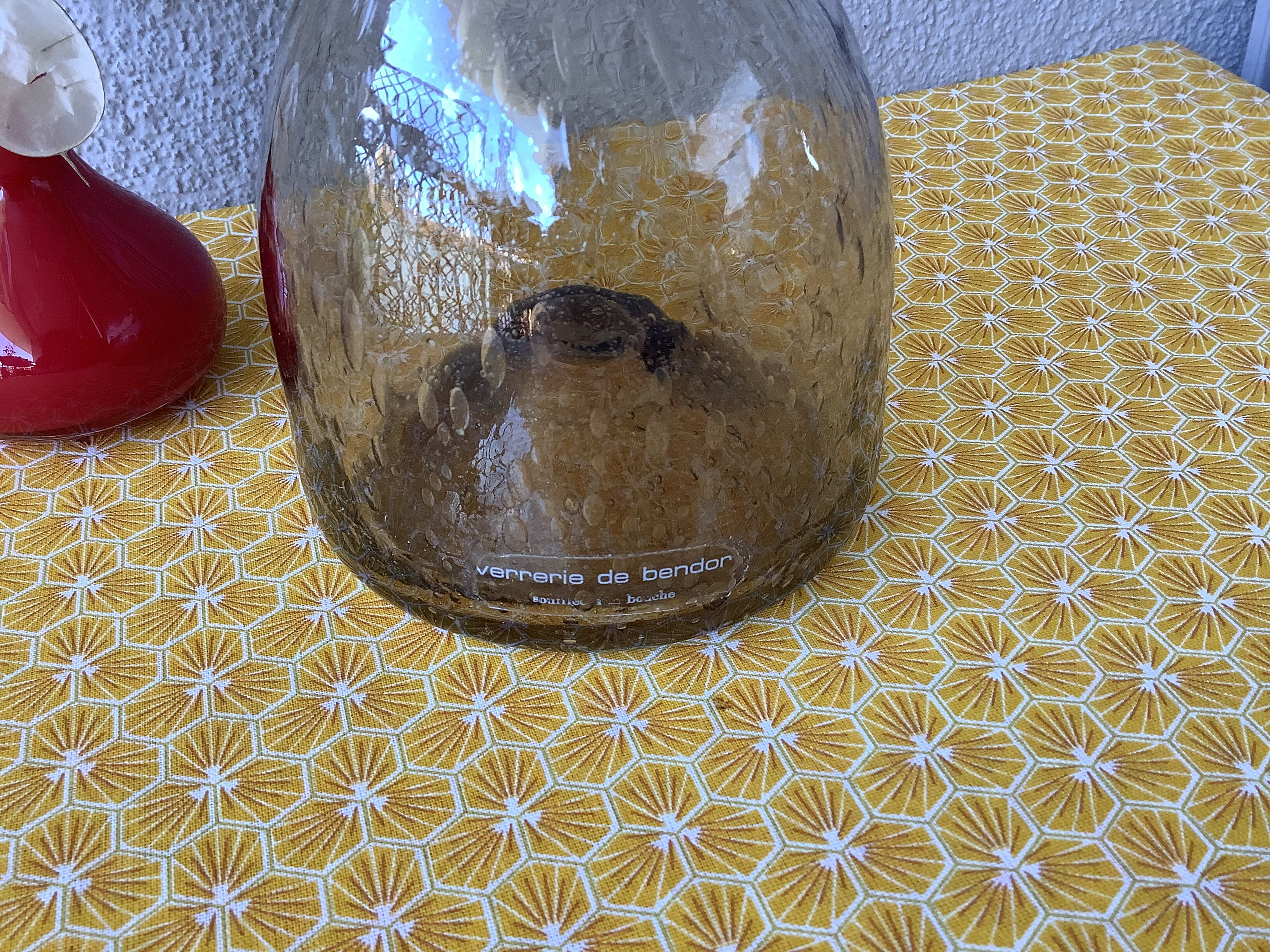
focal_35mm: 31
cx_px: 635
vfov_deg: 45.4
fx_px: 1137
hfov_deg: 58.4
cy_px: 476
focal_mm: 3.3
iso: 80
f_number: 2.4
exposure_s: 1/50
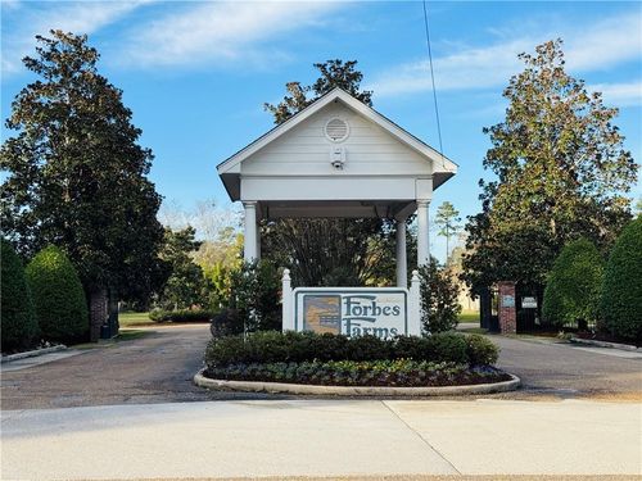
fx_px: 890
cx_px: 321
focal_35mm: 48
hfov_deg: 39.7
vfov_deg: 30.3
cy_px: 240
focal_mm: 6.76
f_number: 1.78
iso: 64
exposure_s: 1/2045
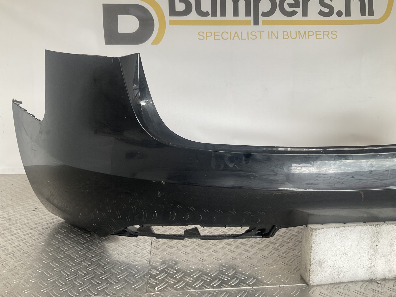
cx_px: 198
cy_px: 148
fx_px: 332
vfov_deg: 48.2
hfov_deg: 61.7
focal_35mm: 29
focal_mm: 3
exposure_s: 1/120
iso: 25
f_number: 1.8
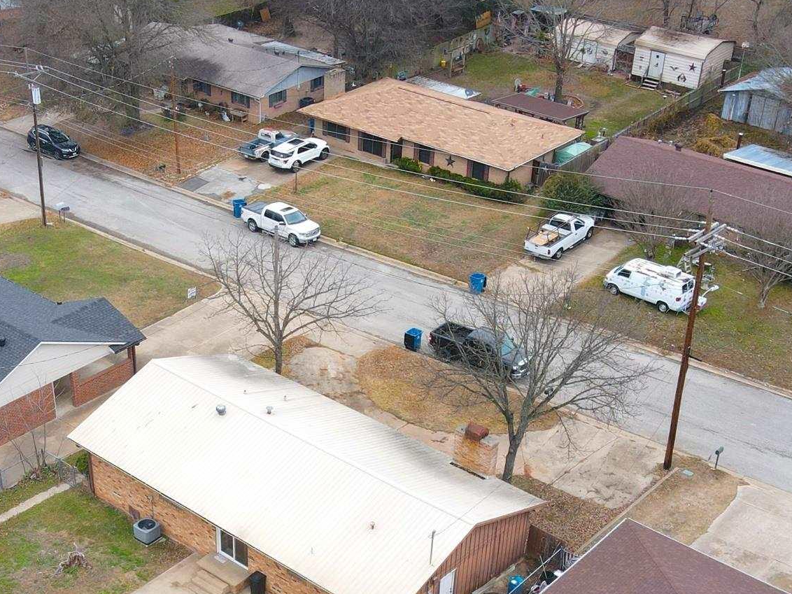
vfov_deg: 27.0
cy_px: 480
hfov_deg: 36.1
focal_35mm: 53
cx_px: 329
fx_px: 1213
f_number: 2.8
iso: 100
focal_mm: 4.5
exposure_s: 1/120
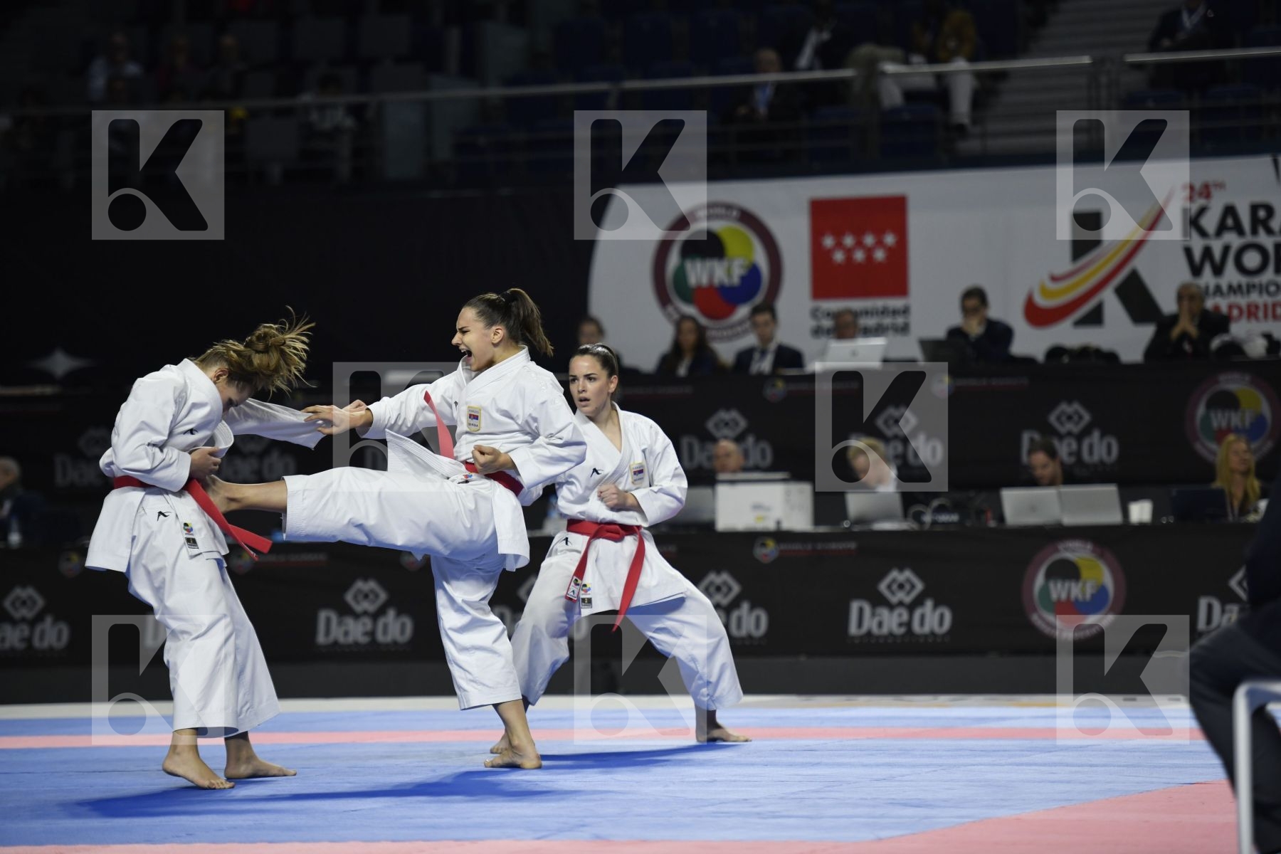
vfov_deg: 8.3
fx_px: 5871
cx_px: 640
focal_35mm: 165
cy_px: 427
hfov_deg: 12.5
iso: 800
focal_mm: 165
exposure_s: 1/800
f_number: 2.8
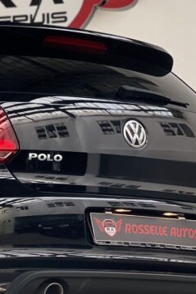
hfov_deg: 7.5
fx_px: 1478
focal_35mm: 181
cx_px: -61
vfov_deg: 11.4
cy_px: 118
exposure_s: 1/89
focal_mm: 9
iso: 250
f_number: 2.8
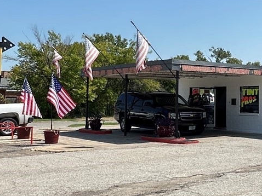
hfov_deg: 30.1
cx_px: 258
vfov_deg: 24.4
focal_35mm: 60
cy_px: 84
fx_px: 454
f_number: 2.2
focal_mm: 2.22
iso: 50
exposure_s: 1/1072
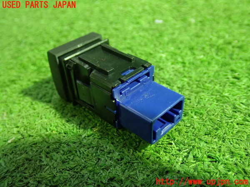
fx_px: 260
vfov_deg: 39.7
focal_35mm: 36
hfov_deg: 51.4
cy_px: 94
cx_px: 125
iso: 800
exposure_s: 1/20
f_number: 2.5
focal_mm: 6.37
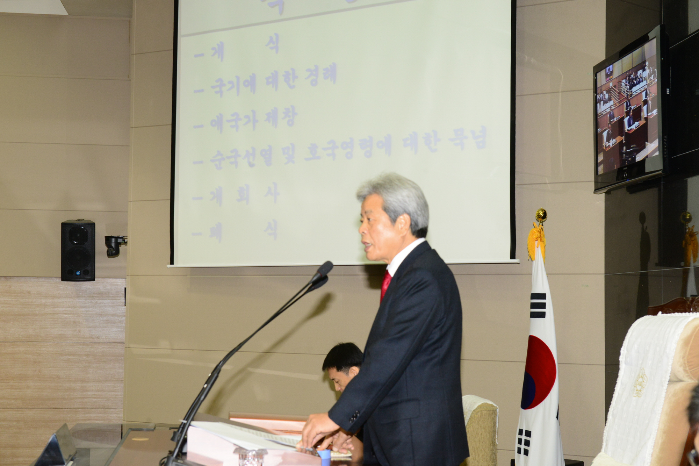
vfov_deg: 19.5
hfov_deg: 28.8
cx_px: 350
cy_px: 233
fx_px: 1359
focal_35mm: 70
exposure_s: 1/80
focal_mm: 70
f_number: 8
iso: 1600
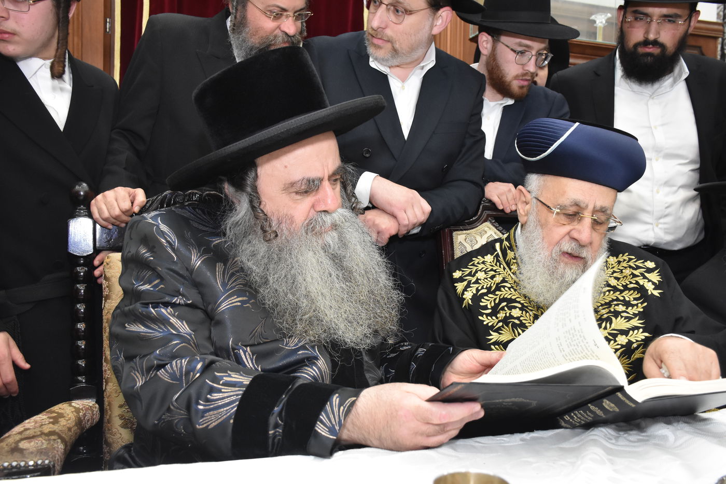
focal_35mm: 33
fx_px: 665
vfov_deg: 40.0
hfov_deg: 57.2
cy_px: 242
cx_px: 363
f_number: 5.6
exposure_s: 1/125
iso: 1600
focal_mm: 22
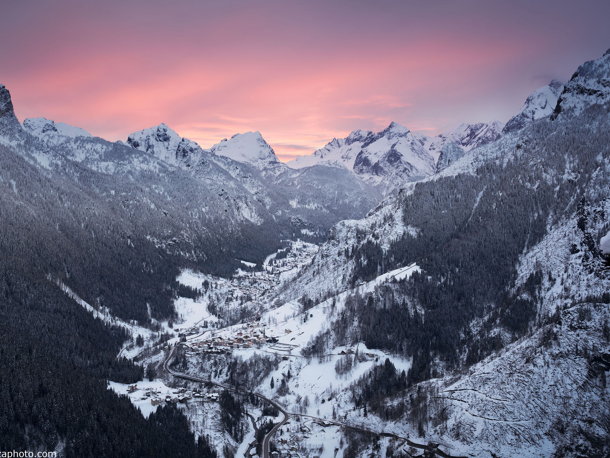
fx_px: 758
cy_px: 229
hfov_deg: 43.8
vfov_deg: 33.6
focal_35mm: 43
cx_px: 264
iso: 100
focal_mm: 39
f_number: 8
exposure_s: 1/2.5
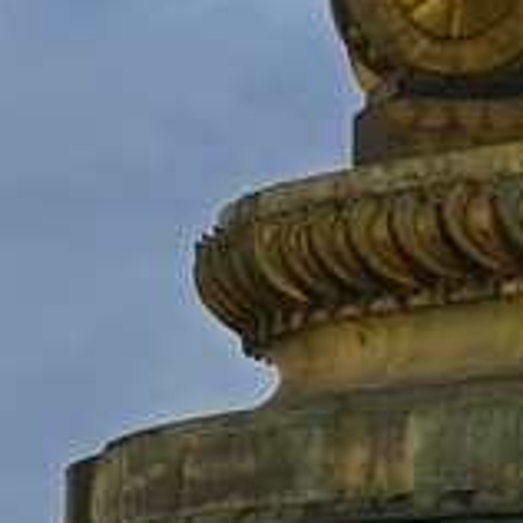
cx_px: 2214
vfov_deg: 2.9
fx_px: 10273
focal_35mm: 601
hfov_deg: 2.8
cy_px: -1003
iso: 200
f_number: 11
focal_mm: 70
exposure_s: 1/400
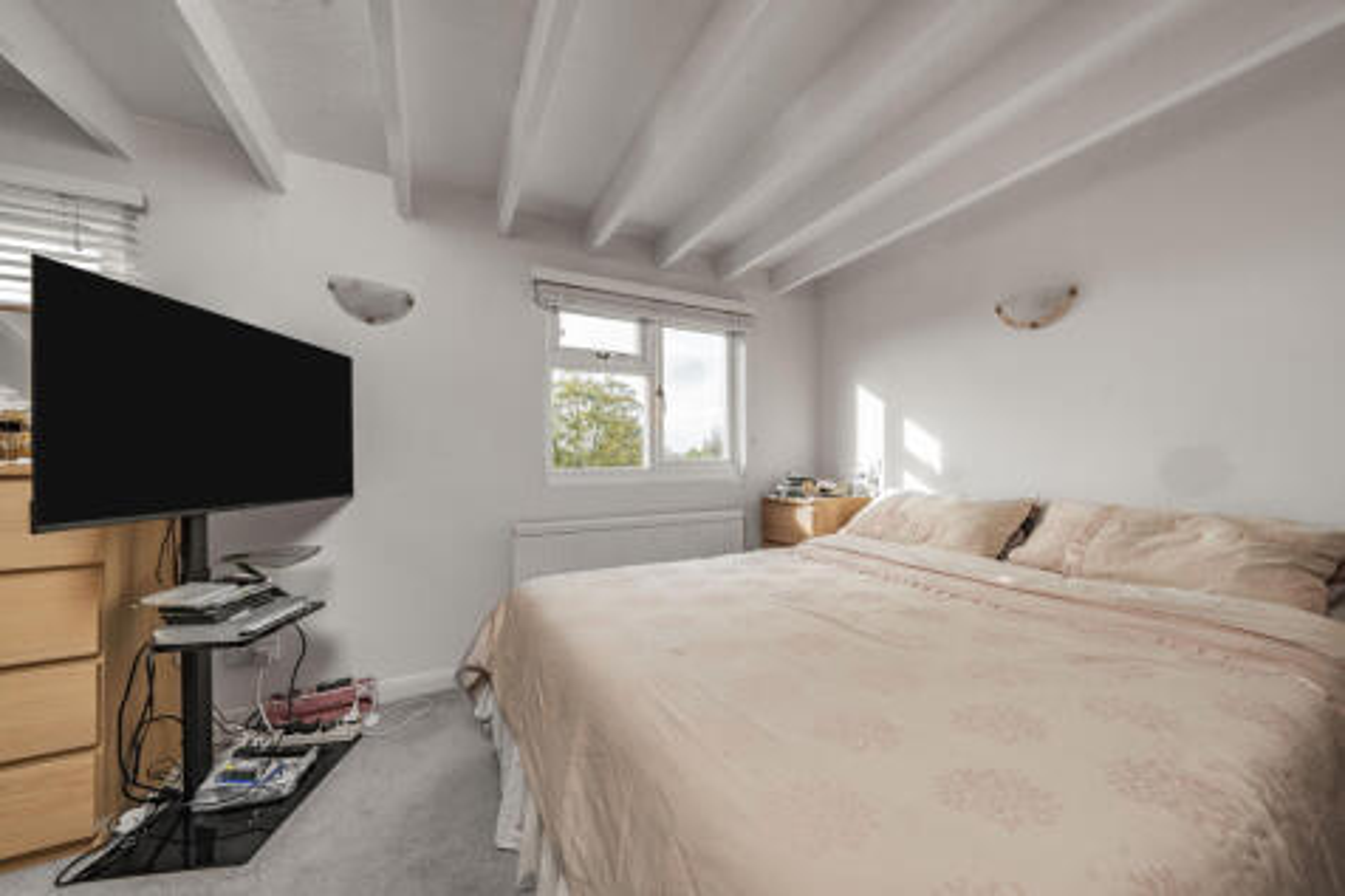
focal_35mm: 12
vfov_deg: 90.0
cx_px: 672
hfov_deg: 112.6
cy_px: 448
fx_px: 448
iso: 320
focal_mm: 12
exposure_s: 1/80
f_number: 9
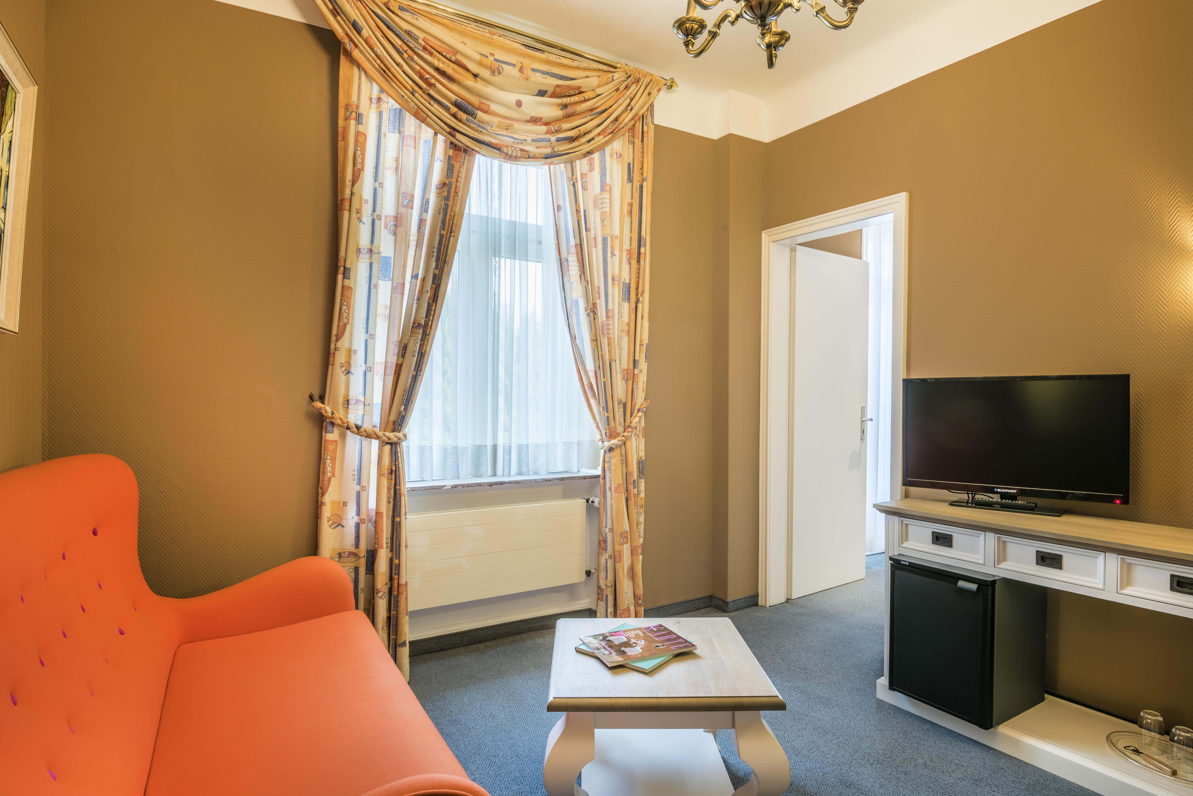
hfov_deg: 86.9
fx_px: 630
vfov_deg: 64.6
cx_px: 596
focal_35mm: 19
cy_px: 398
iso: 125
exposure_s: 1.6
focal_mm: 19
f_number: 14
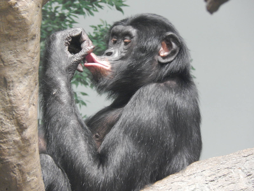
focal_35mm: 430
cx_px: 127
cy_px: 96
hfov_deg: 4.6
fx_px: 3155
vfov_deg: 3.5
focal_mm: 76.4
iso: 800
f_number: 5.7
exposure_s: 1/15
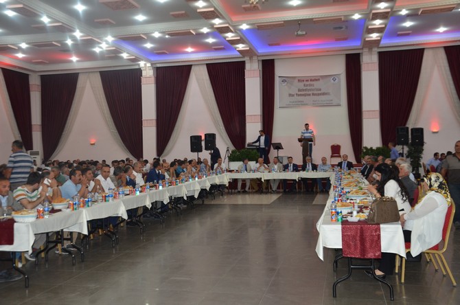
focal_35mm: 38
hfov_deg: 51.4
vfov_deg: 35.4
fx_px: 478
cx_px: 230
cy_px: 152
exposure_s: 1/60
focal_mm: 25
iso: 800
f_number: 4
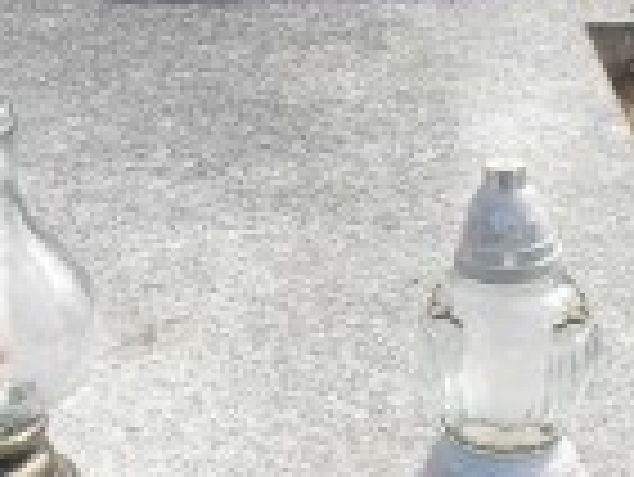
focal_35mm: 159
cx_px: -9
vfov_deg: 9.3
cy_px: 230
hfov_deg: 12.3
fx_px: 2915
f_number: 3.2
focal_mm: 6.3
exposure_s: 1/350
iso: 100
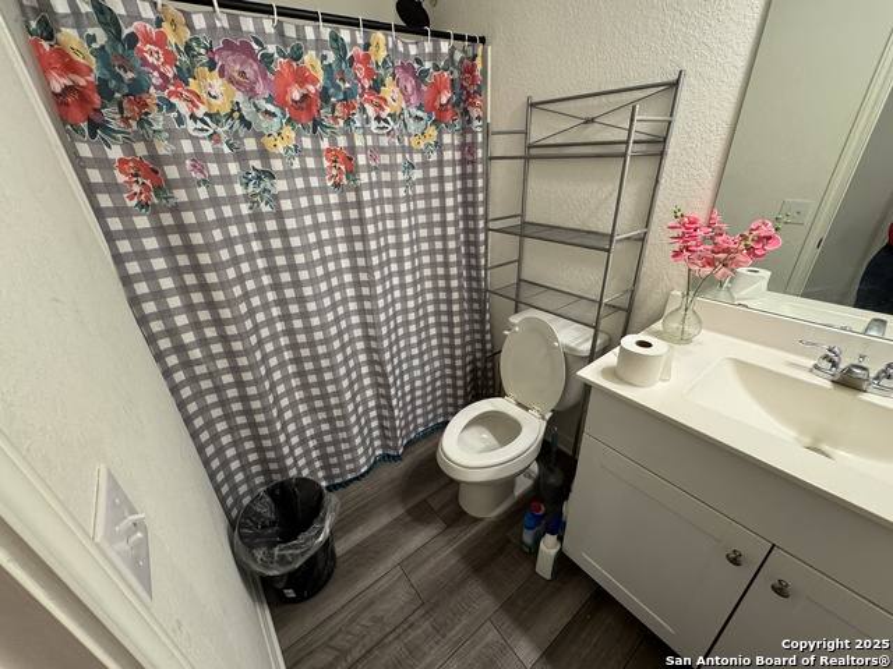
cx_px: 446
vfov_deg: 85.7
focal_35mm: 14
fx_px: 361
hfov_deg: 102.1
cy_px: 334
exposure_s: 1/60
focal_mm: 2.22
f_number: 2.2
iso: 200
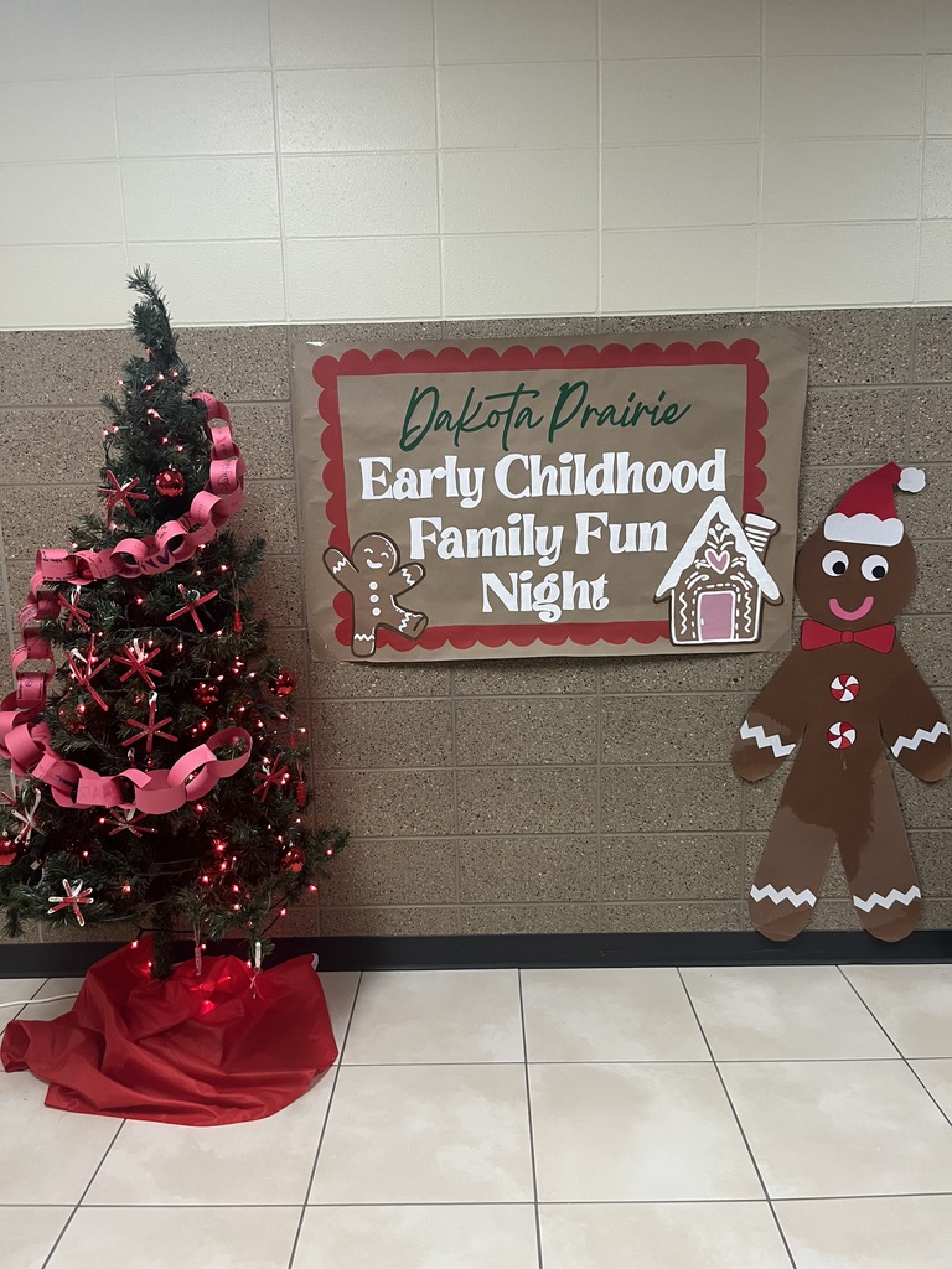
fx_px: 953
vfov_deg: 67.3
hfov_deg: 53.1
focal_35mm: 26
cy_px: 634
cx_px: 476
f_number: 1.6
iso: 125
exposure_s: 1/60
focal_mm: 5.1
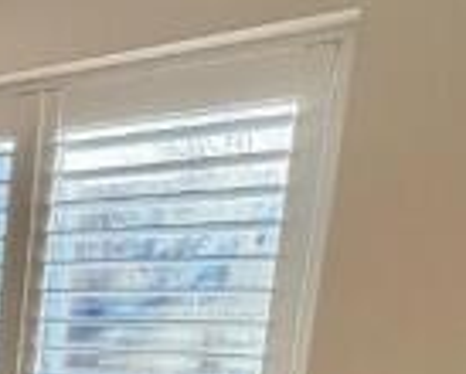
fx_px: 801
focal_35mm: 58
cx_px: -515
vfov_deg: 24.6
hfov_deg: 18.0
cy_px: 406
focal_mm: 2.22
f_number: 2.2
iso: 160
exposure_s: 1/121
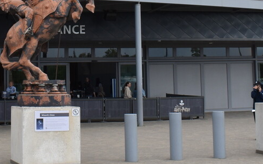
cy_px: -16
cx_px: 72
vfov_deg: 14.0
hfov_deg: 22.6
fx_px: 652
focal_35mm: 91
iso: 160
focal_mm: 18
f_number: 8
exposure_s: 1/250
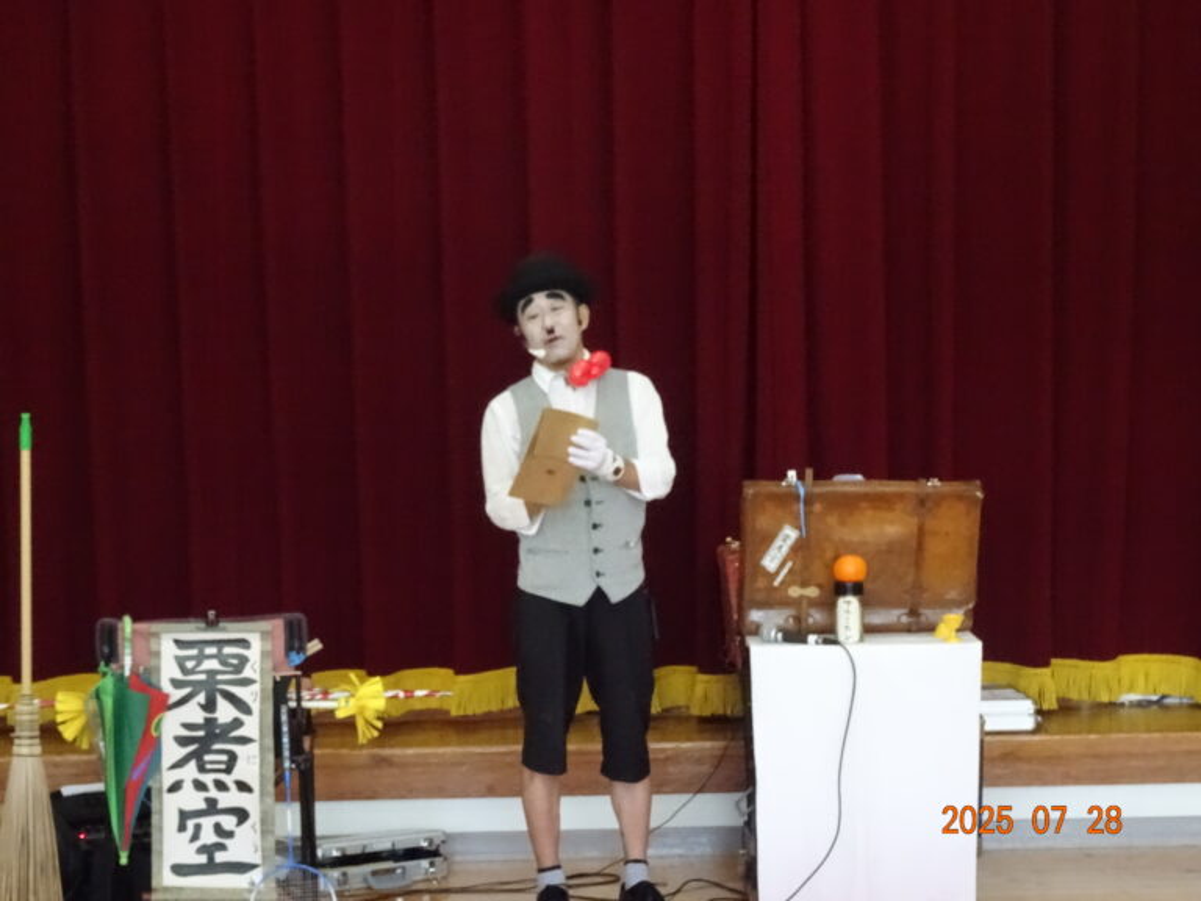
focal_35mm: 78
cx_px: 600
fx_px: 2706
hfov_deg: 25.0
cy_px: 450
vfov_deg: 18.9
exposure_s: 1/250
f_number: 5
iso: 3200
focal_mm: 13.26
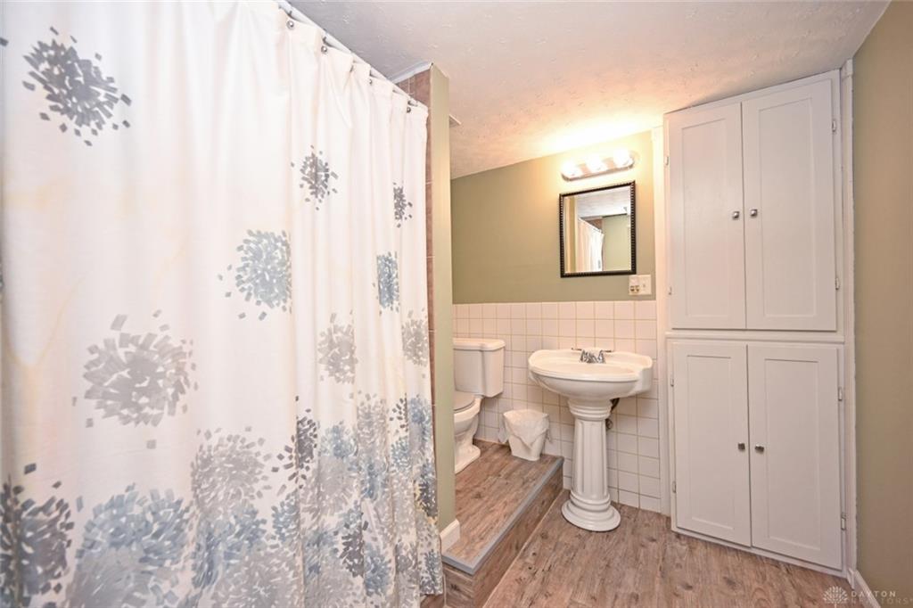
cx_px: 456
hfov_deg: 104.3
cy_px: 304
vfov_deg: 81.2
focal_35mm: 14
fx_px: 355
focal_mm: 14
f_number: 4
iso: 450
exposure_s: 1/60
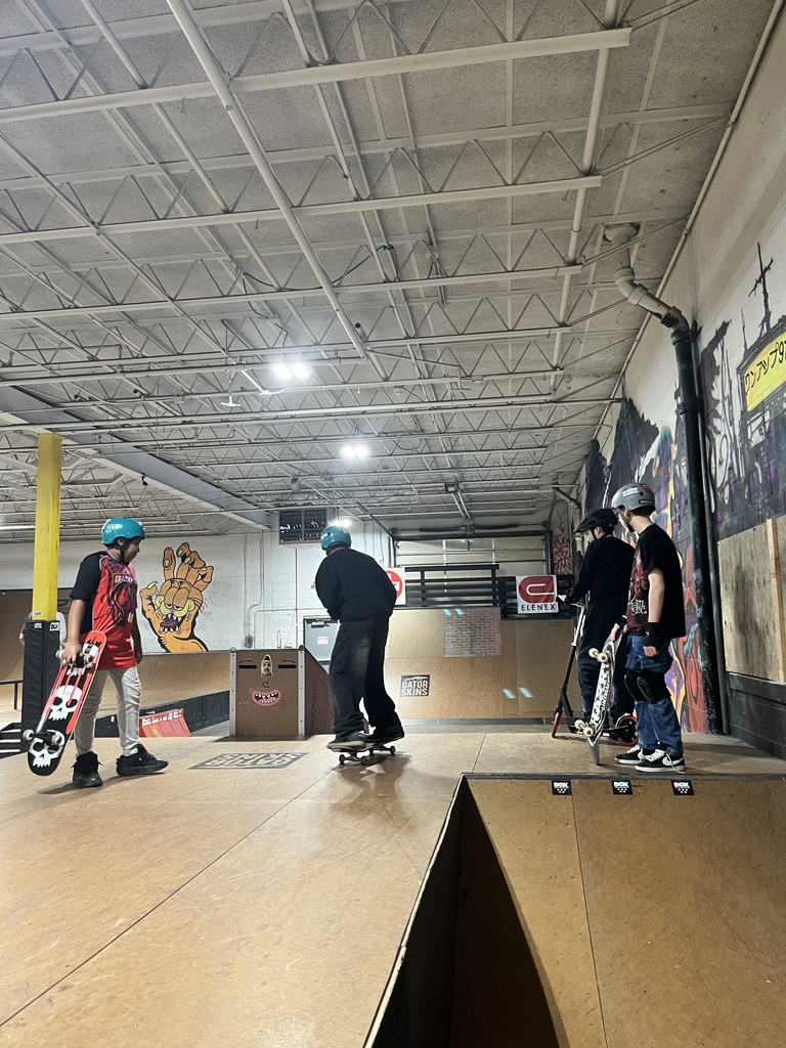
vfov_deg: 67.3
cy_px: 524
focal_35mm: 26
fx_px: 787
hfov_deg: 53.1
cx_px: 393
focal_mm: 5.1
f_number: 1.6
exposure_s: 1/60
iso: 200
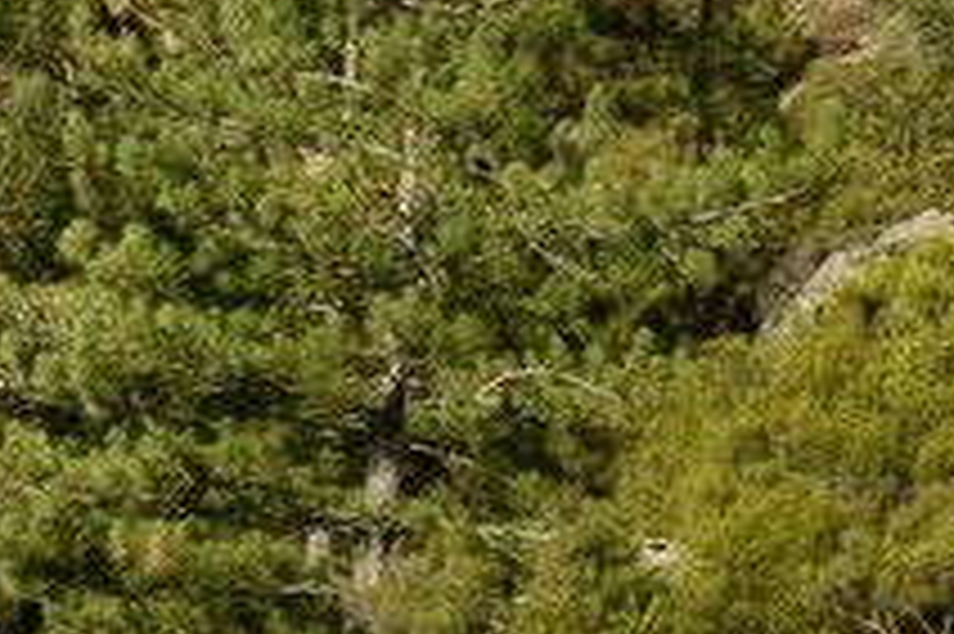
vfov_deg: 7.4
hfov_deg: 8.6
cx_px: -2290
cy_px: 953
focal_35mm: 181
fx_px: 4793
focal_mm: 24
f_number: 16
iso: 400
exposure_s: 1/250
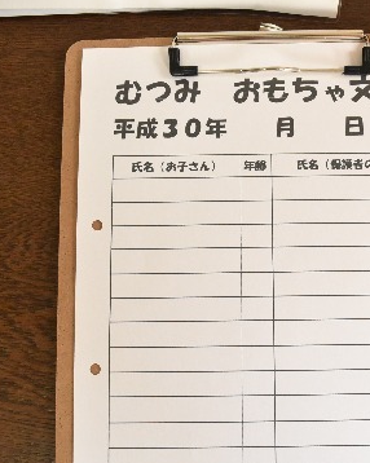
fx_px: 699
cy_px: 296
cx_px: 270
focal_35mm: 51
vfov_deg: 36.4
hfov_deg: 29.3
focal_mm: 18
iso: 3200
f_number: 5.6
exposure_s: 1/90
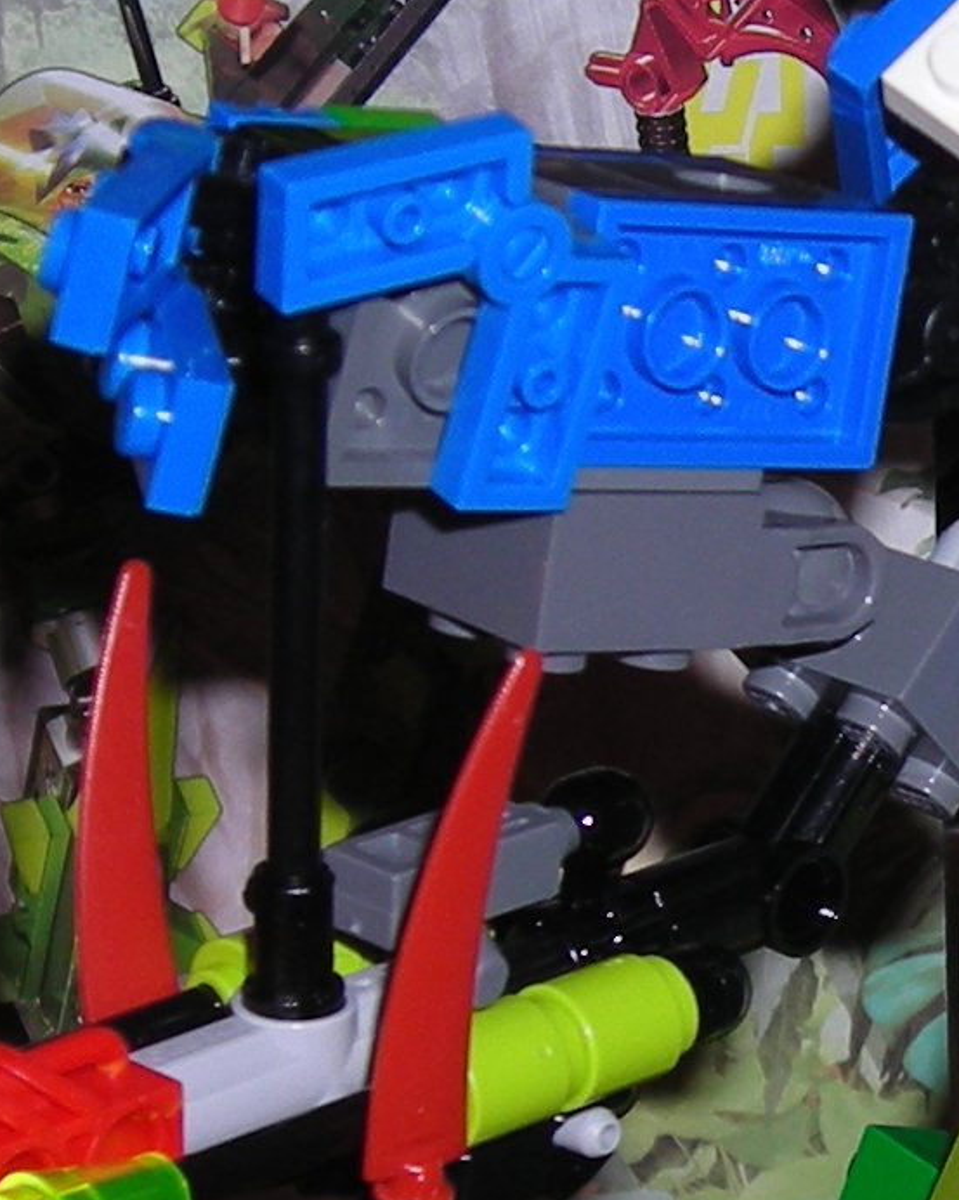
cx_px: 1236
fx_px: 5361
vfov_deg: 12.7
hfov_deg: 10.0
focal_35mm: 151
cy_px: 912
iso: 50
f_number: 3.2
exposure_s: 1/60
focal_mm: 6.3
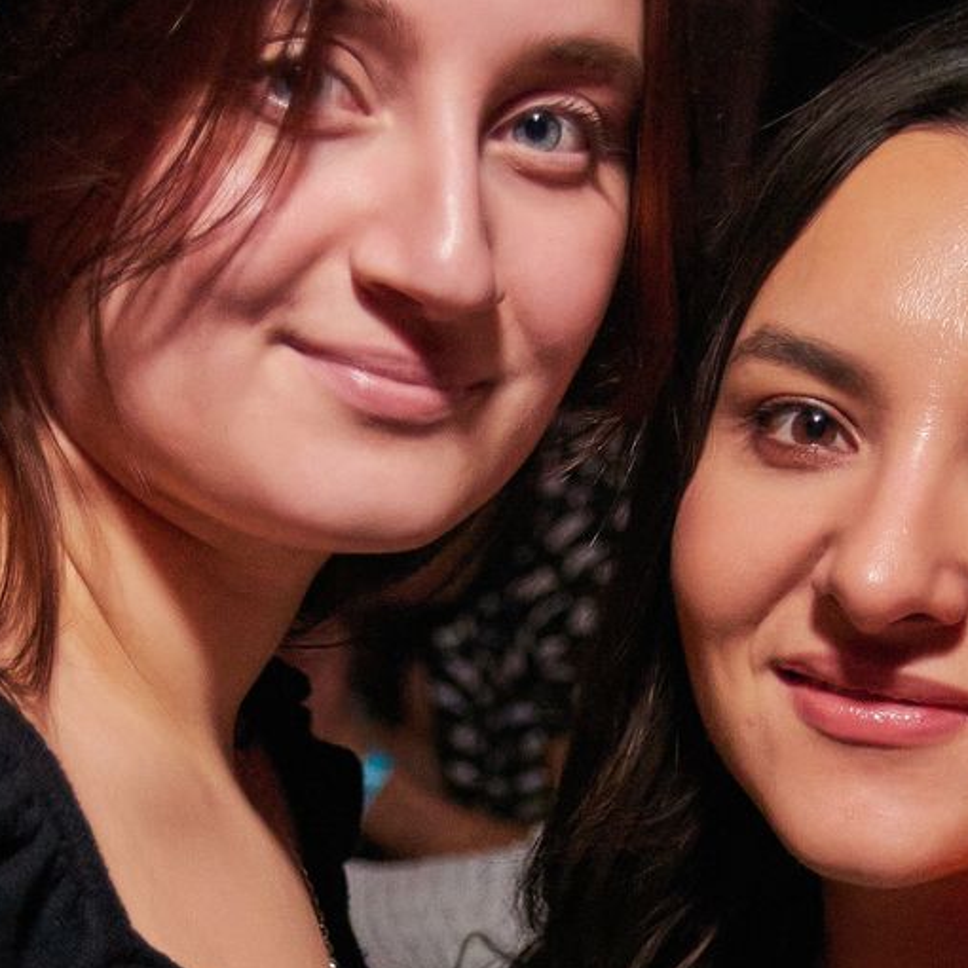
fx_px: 3638
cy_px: 1108
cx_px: 500
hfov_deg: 15.2
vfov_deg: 14.7
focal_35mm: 115
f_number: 2.8
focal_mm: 24
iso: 2500
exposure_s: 1/100
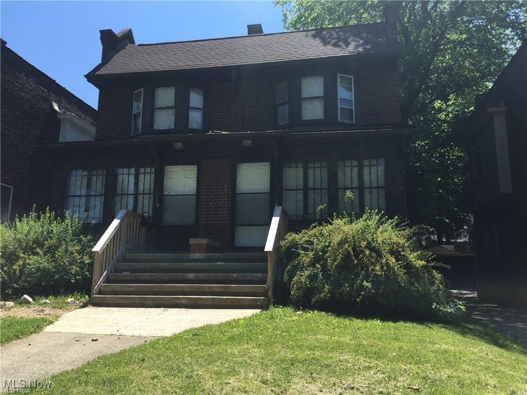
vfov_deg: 48.2
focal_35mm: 29
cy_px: 198
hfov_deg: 61.7
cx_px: 264
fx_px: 442
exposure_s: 1/1099
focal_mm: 4.15
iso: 32
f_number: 2.2
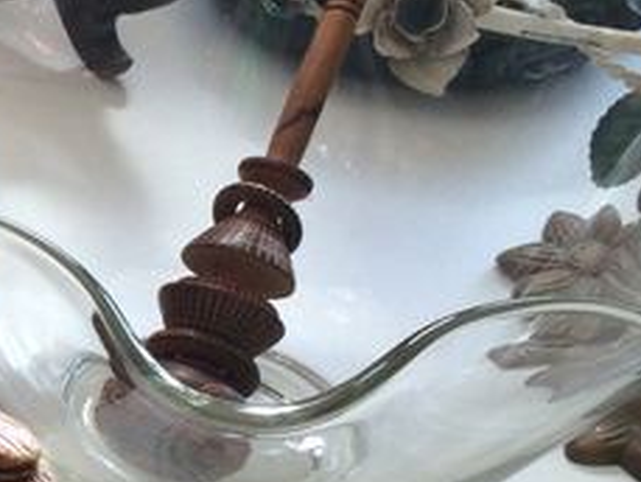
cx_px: -383
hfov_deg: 15.2
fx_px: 2186
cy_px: 475
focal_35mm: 118
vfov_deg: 12.4
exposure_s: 1/120
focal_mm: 4.12
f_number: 2.2
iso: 50
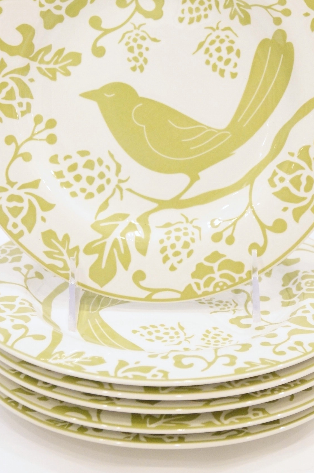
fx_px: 1283
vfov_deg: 20.9
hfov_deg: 14.0
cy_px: 171
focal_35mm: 98
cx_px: 163
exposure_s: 1/50
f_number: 5.6
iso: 3200
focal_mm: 45
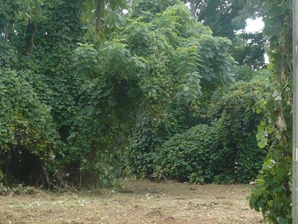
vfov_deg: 14.2
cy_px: 155
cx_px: 157
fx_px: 896
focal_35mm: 104
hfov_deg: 18.9
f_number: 2.8
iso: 100
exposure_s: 1/250
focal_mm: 5.8
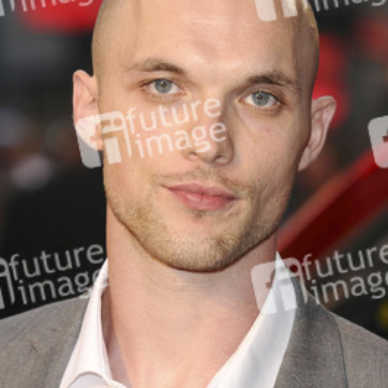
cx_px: 194
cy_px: 206
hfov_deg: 7.6
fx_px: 2929
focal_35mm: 231
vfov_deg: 7.6
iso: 320
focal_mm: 120
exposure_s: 1/200
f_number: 4.5
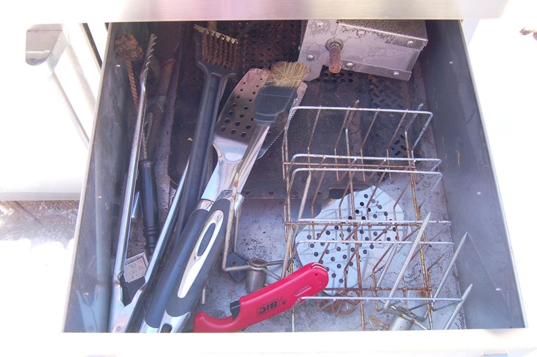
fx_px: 581
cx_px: 268
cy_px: 178
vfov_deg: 34.2
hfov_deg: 49.6
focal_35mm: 39
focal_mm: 26
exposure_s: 1/125
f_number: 5.6
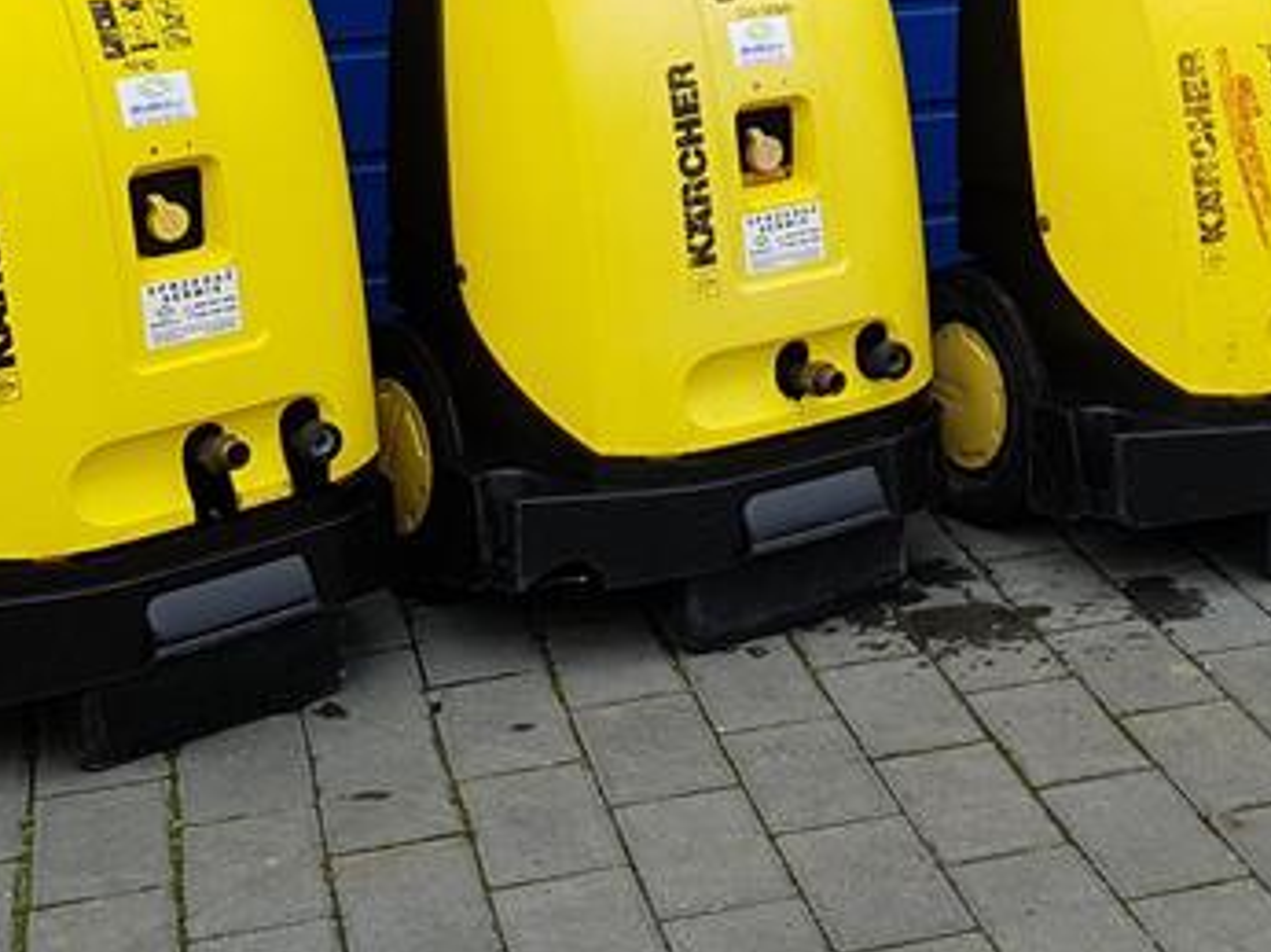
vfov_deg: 18.1
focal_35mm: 77
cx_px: 1256
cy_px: -221
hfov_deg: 24.3
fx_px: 2825
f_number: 1.7
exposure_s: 1/173
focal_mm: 4.3
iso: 40
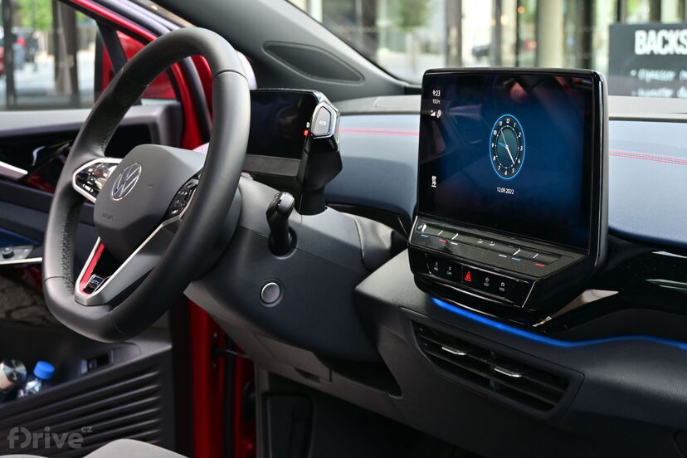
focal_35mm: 62
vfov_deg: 22.1
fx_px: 1174
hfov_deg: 32.6
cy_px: 229
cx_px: 344
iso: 400
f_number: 6.3
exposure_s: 1/60
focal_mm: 41
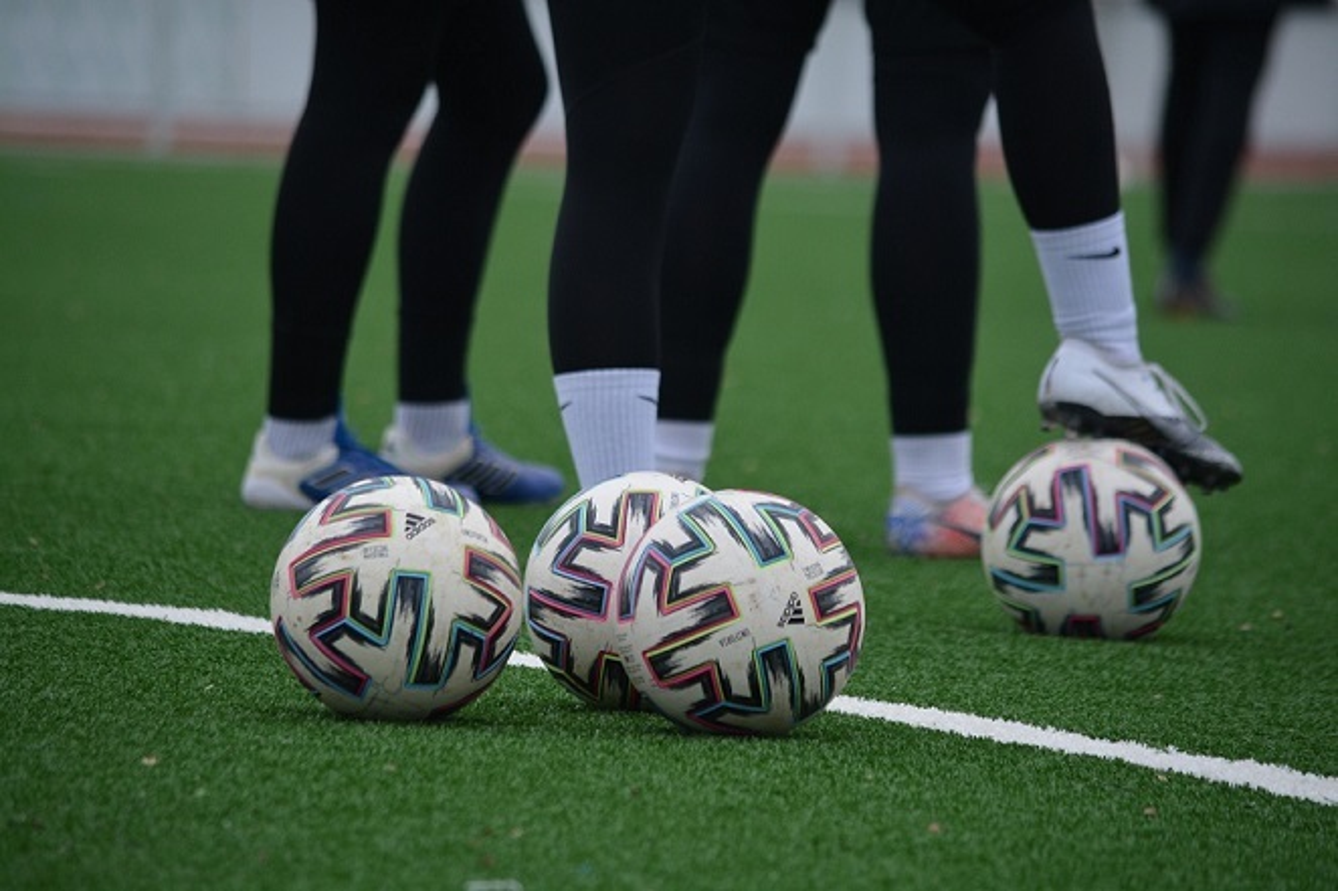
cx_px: 669
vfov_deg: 4.2
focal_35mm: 330
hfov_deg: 6.2
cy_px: 446
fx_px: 12261
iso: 800
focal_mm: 220
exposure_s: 1/640
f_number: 5.3
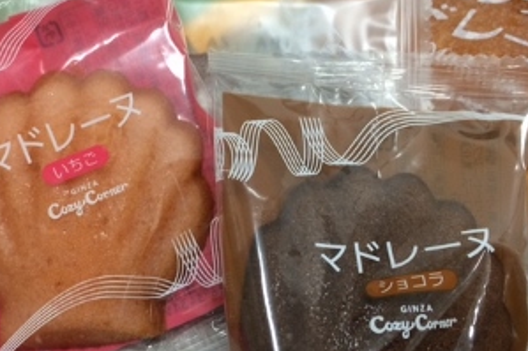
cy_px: 143
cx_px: 214
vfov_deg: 28.6
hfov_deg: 41.8
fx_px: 689
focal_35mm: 47
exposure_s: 1/30
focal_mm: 4.12
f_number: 2.2
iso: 64
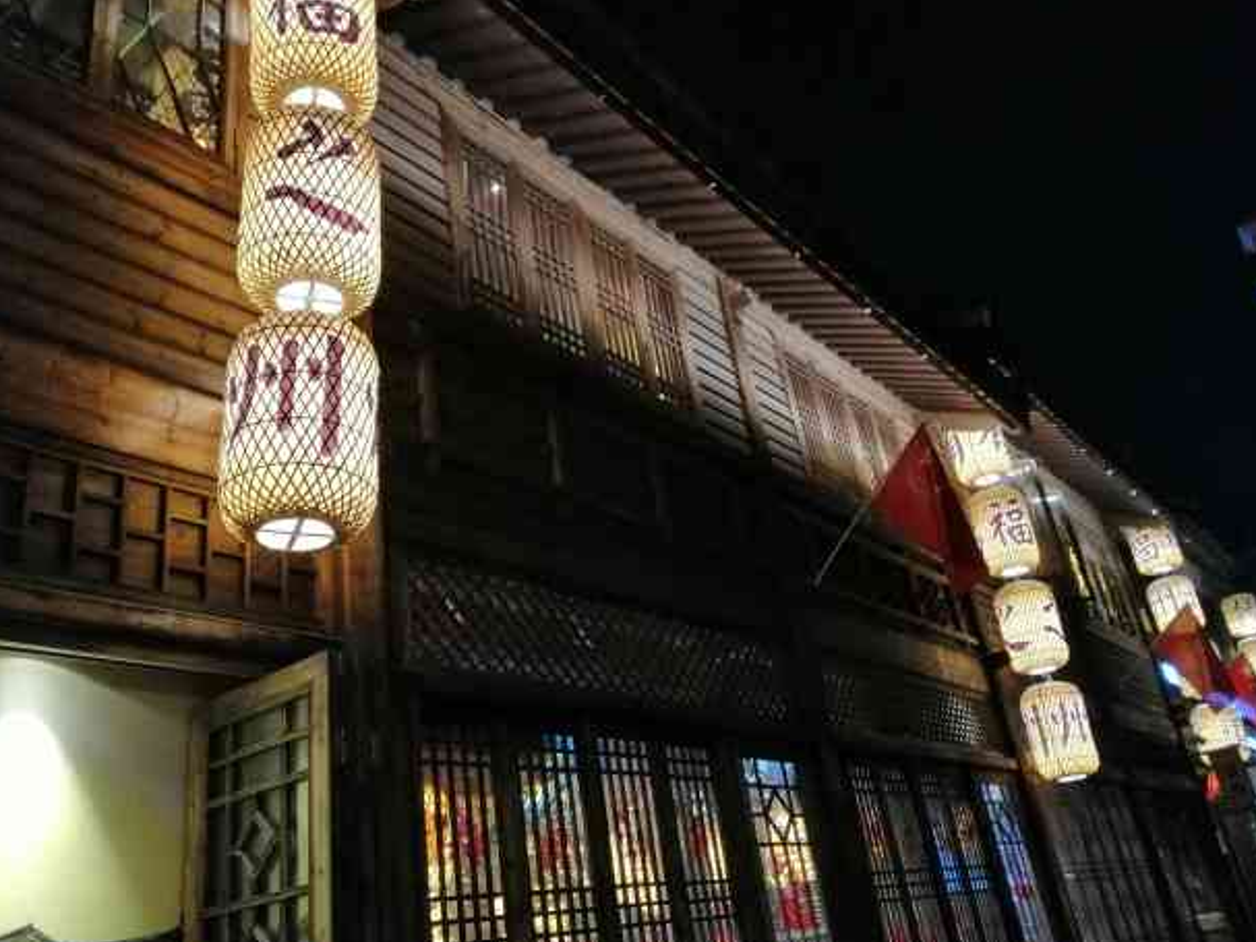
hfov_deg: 60.0
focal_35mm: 30
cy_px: 457
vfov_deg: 46.8
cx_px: 635
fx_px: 1088
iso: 400
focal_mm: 3.81
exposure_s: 1/25
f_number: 2.2
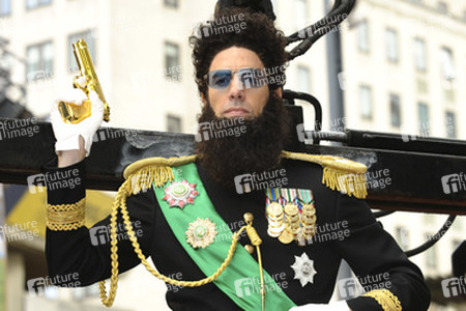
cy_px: 156
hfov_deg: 14.9
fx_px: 1786
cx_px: 233
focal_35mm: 138
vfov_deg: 9.9
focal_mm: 92
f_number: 5
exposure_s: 1/200
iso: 640
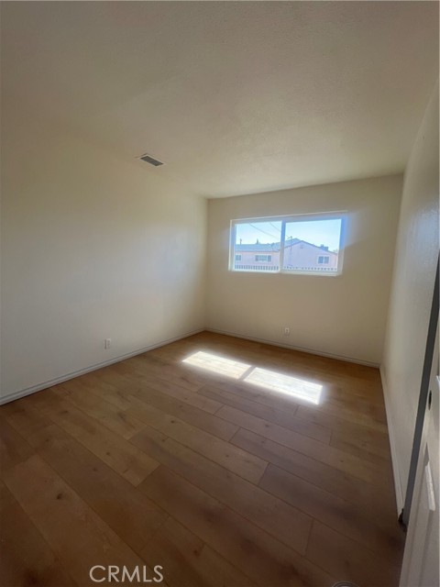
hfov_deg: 89.9
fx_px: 220
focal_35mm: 13
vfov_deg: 106.2
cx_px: 220
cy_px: 294
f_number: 1.8
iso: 32
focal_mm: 1.57
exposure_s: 1/272
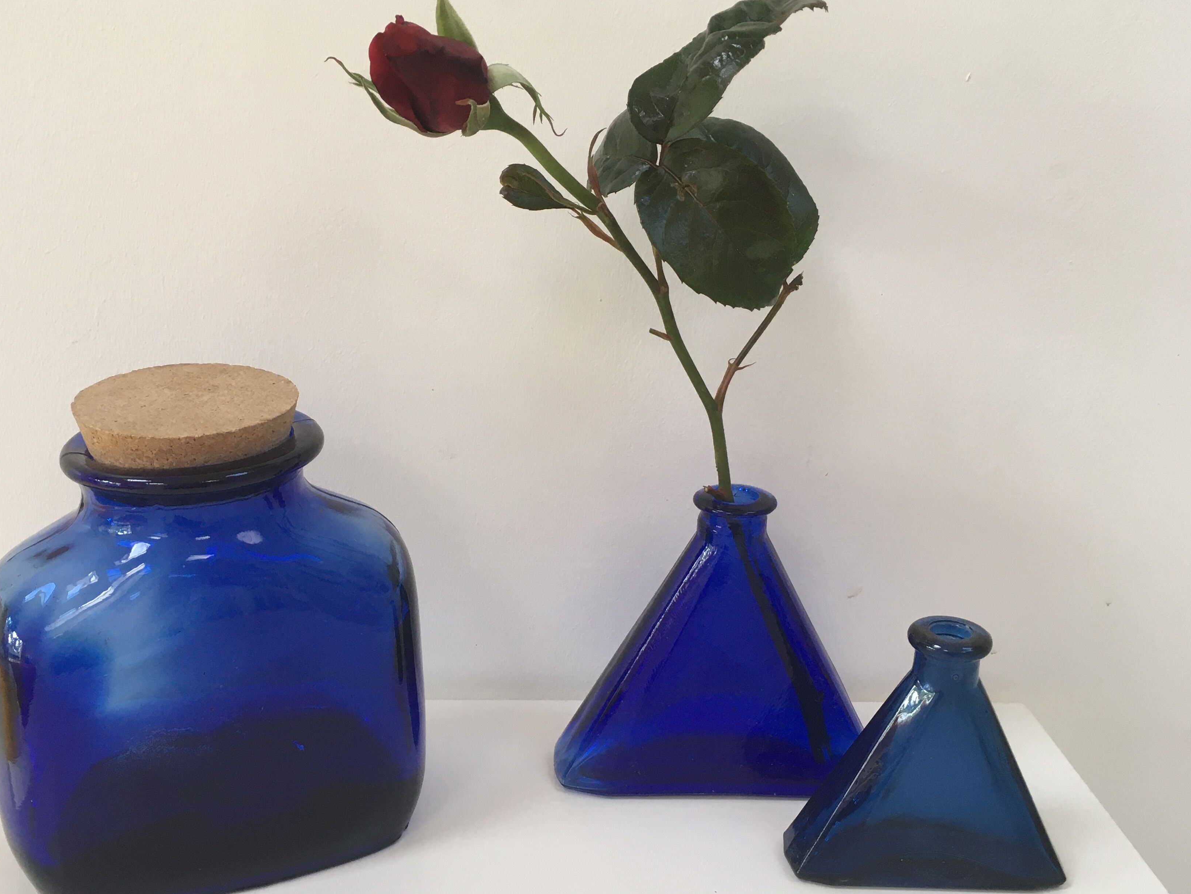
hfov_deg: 51.0
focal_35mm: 36
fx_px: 1239
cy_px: 495
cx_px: 465
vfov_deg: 39.6
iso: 32
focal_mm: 4.15
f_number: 2.2
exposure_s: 1/33
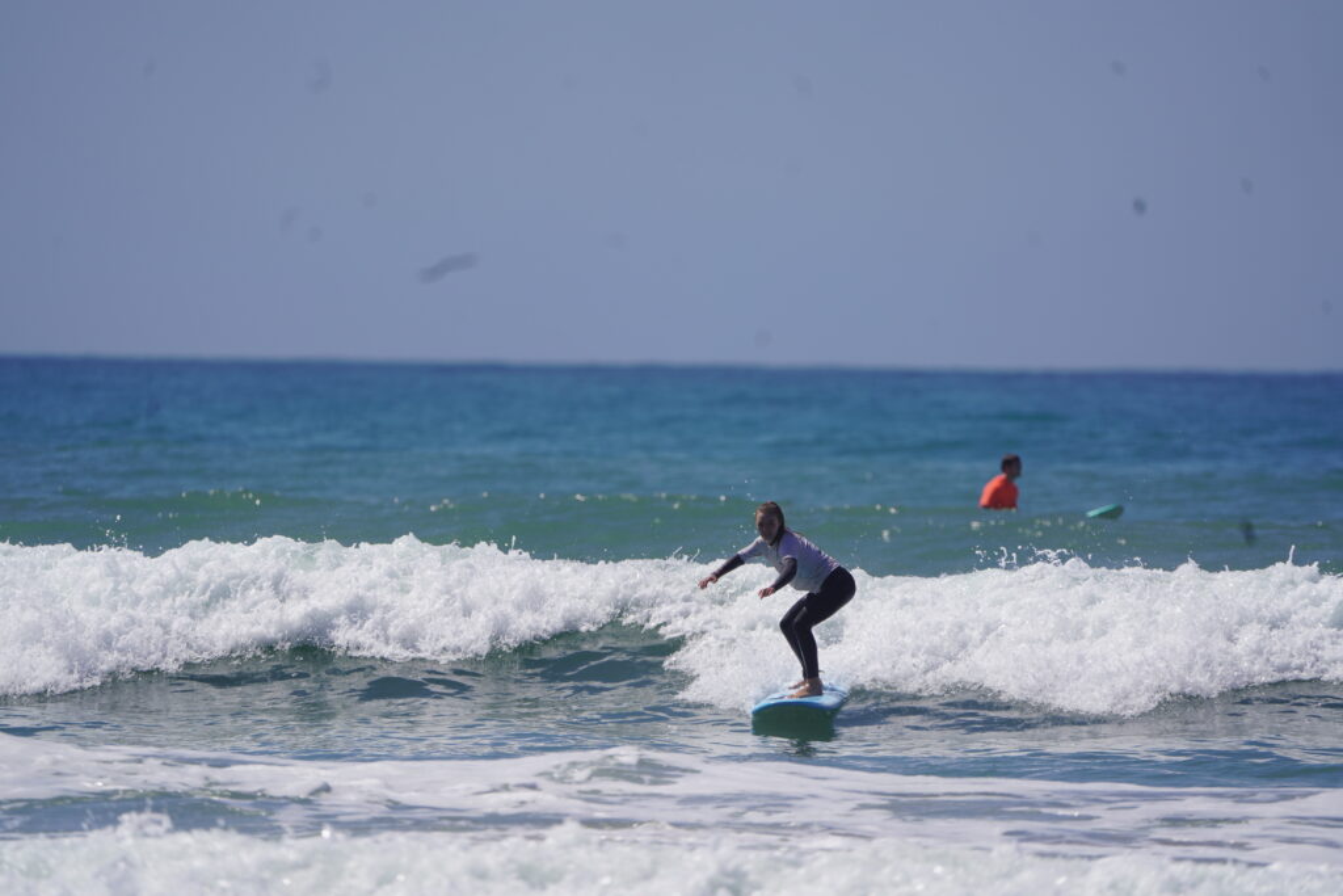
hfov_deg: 3.4
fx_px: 22385
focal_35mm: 600
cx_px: 672
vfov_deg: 2.3
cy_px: 448
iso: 100
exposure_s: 1/1000
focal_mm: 600
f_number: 6.3
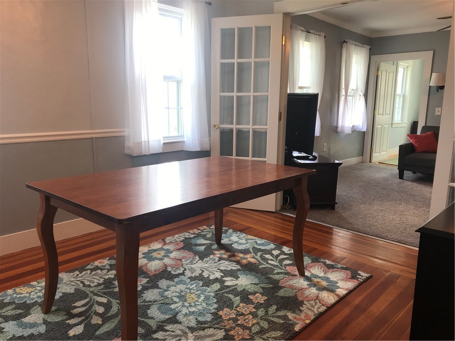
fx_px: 368
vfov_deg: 49.7
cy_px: 170
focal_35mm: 28
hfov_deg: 63.4
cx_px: 228
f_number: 1.8
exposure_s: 1/40
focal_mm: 3.99
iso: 25
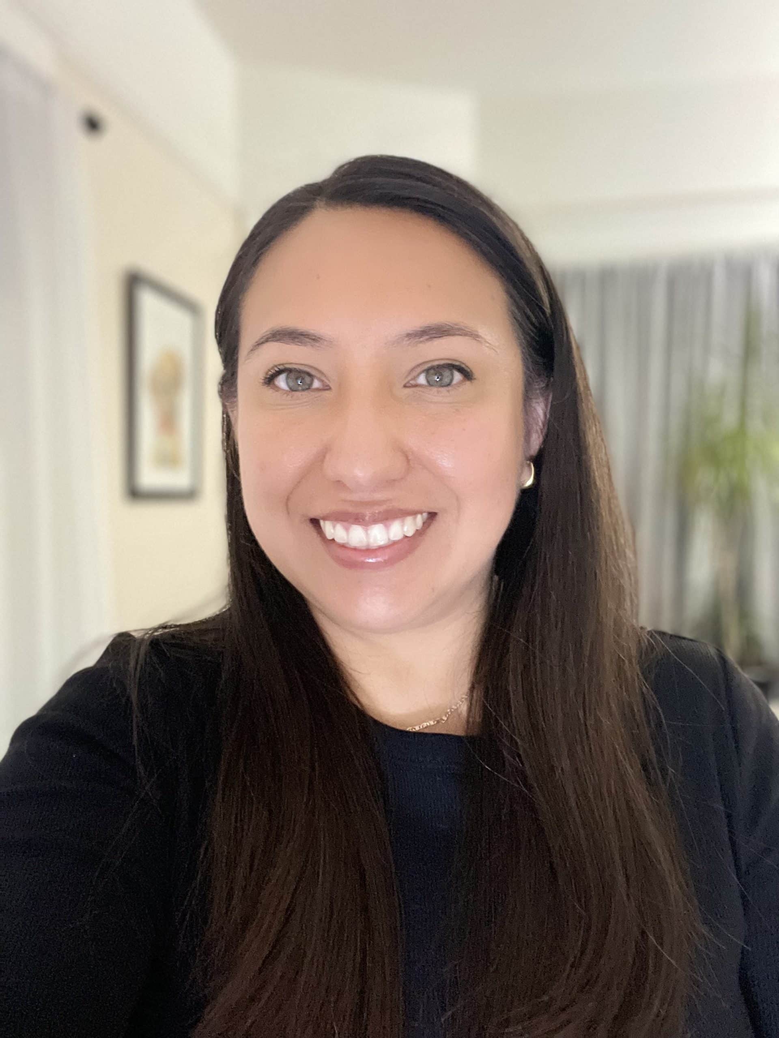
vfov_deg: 60.0
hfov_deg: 46.8
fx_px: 900
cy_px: 519
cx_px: 390
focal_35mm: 30
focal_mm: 2.71
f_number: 2.2
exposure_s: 1/30
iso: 640
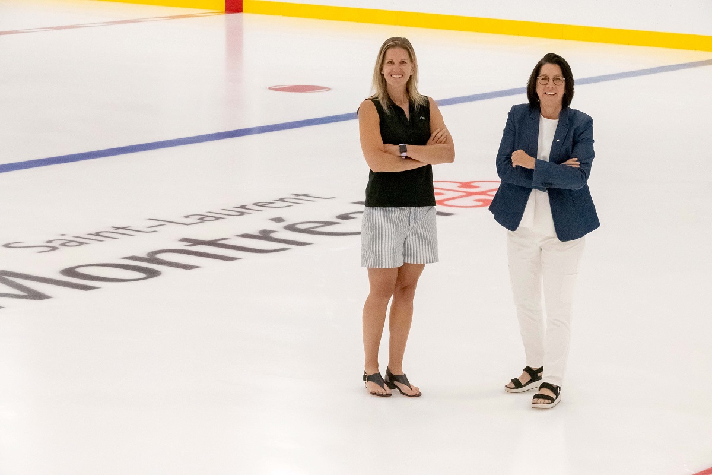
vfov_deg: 11.0
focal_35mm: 124
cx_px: 356
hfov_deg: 16.5
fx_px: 2462
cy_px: 238
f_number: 11
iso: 6400
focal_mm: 83
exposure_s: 1/500
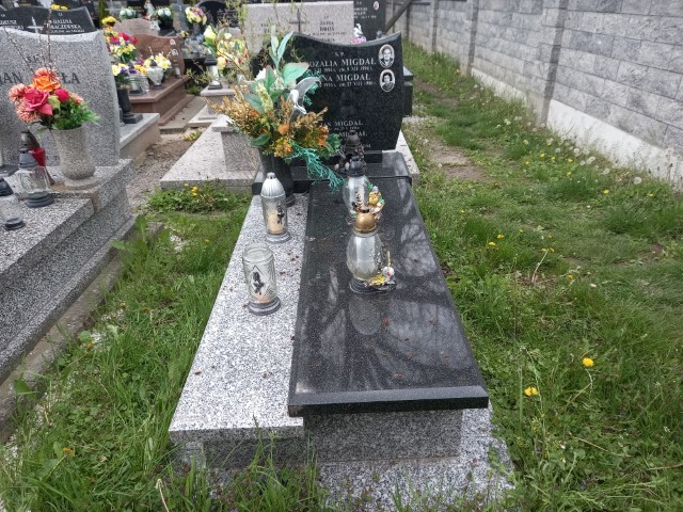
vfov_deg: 54.9
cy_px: 256
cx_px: 342
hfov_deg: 69.4
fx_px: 493
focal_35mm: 25
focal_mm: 4.6
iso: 25
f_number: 2
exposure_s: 1/186
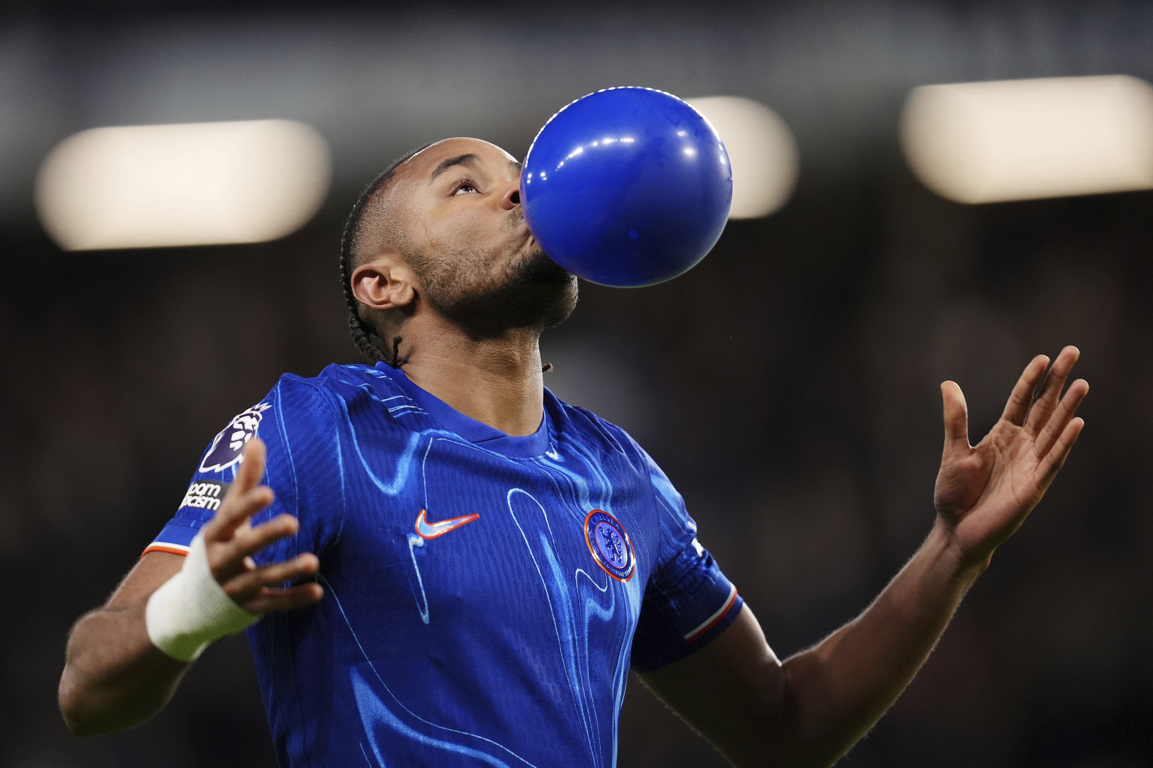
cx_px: 576
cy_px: 384
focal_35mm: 400
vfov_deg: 3.4
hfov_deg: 5.2
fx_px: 12810
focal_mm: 400
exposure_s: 1/2000
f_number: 2.8
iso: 4000
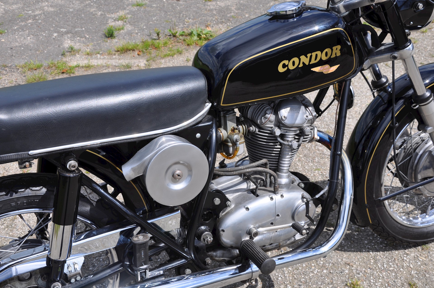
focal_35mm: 48
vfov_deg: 28.0
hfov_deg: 41.2
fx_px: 578
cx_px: 217
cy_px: 144
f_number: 10
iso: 200
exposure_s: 1/400
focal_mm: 32
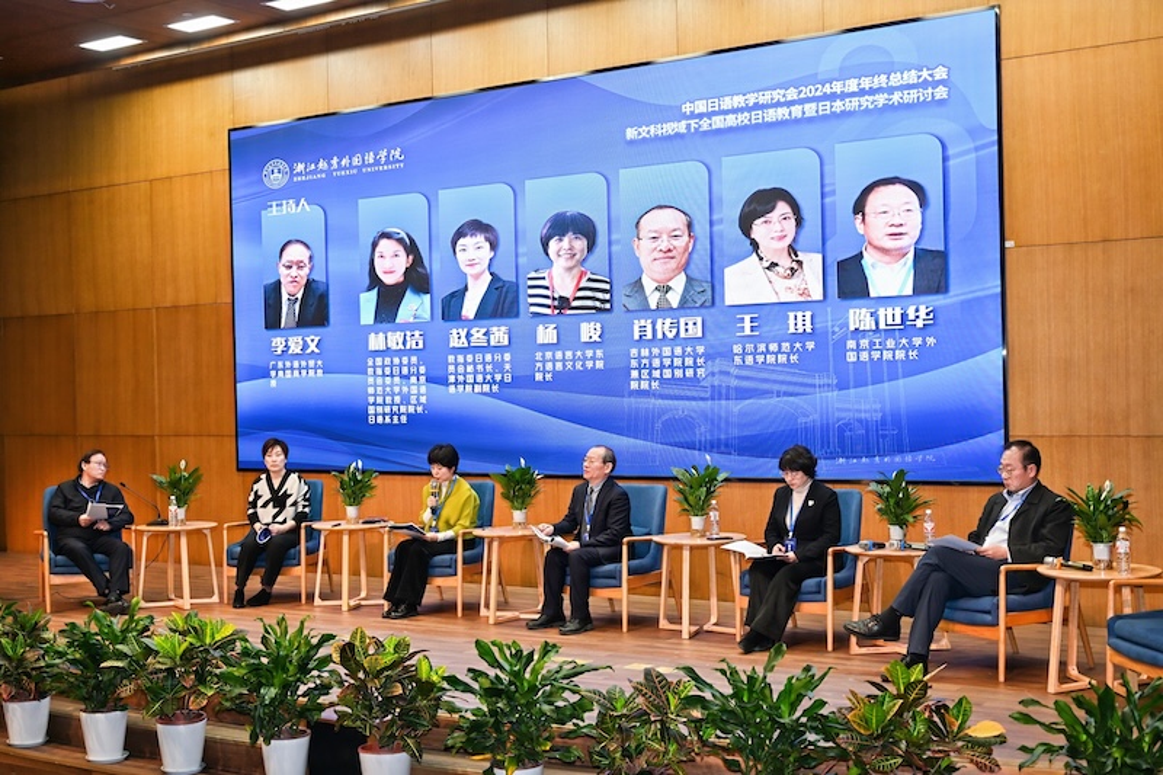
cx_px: 582
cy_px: 388
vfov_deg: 29.9
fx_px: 1453
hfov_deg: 43.6
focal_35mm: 45
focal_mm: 45
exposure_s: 1/125
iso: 640
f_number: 4
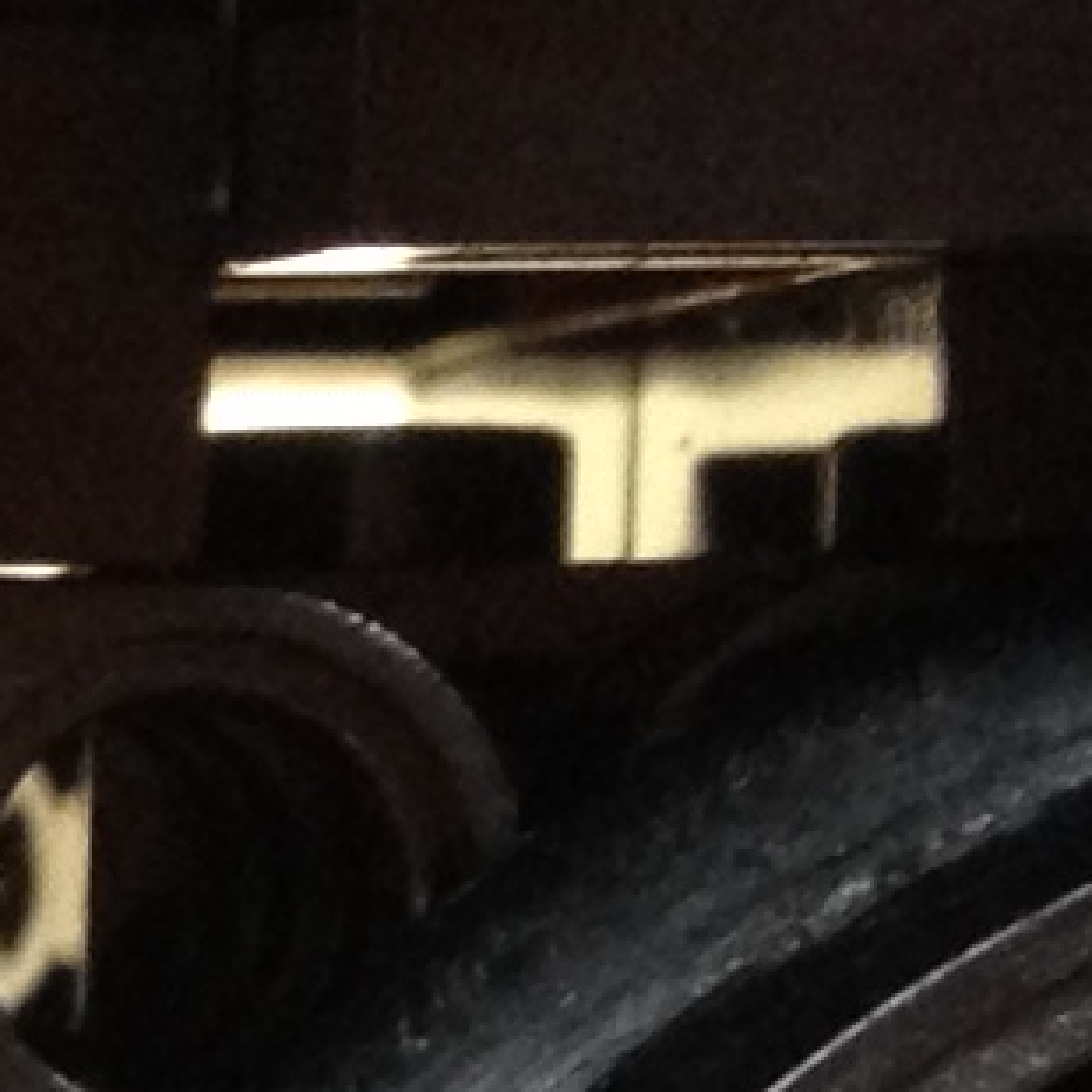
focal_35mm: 326
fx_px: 11635
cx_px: -2107
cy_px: 2279
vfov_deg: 5.3
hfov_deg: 5.1
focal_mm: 4.28
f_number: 2.4
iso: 125
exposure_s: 1/20
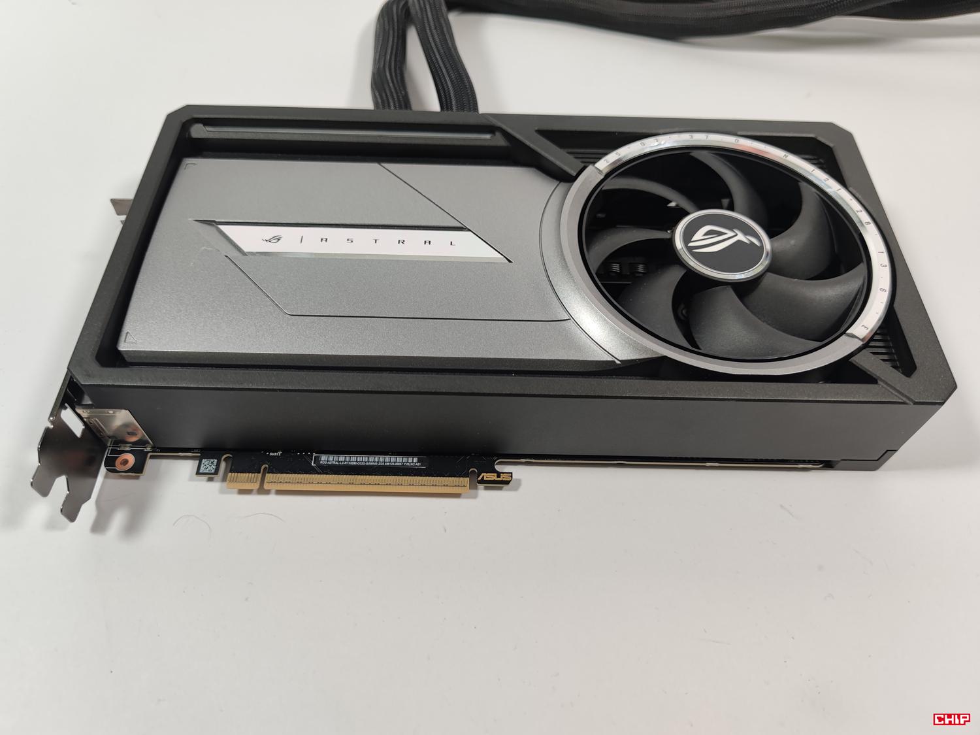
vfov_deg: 54.9
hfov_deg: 69.4
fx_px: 708
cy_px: 368
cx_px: 490
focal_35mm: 25
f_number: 1.85
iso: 69
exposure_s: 1/100
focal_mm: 6.78
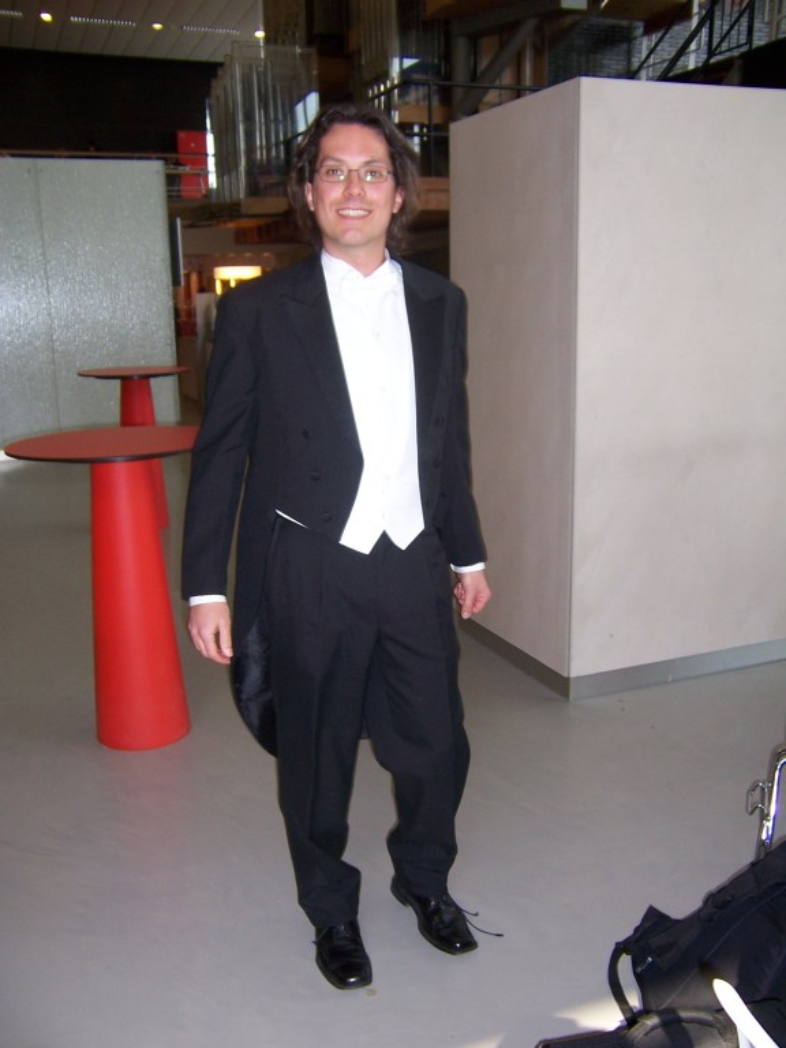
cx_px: 393
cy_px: 524
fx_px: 999
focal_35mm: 33
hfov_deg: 42.9
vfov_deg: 55.4
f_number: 2.8
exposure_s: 1/60
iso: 80
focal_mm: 5.5
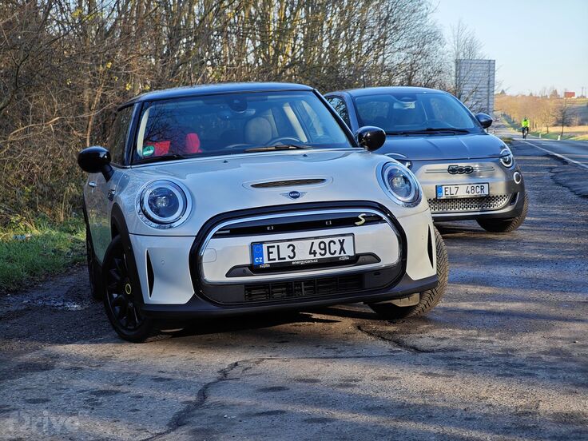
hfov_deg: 26.0
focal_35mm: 75
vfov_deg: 19.6
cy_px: 220
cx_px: 294
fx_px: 1274
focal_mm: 12.28
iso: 50
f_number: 1.8
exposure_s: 1/835
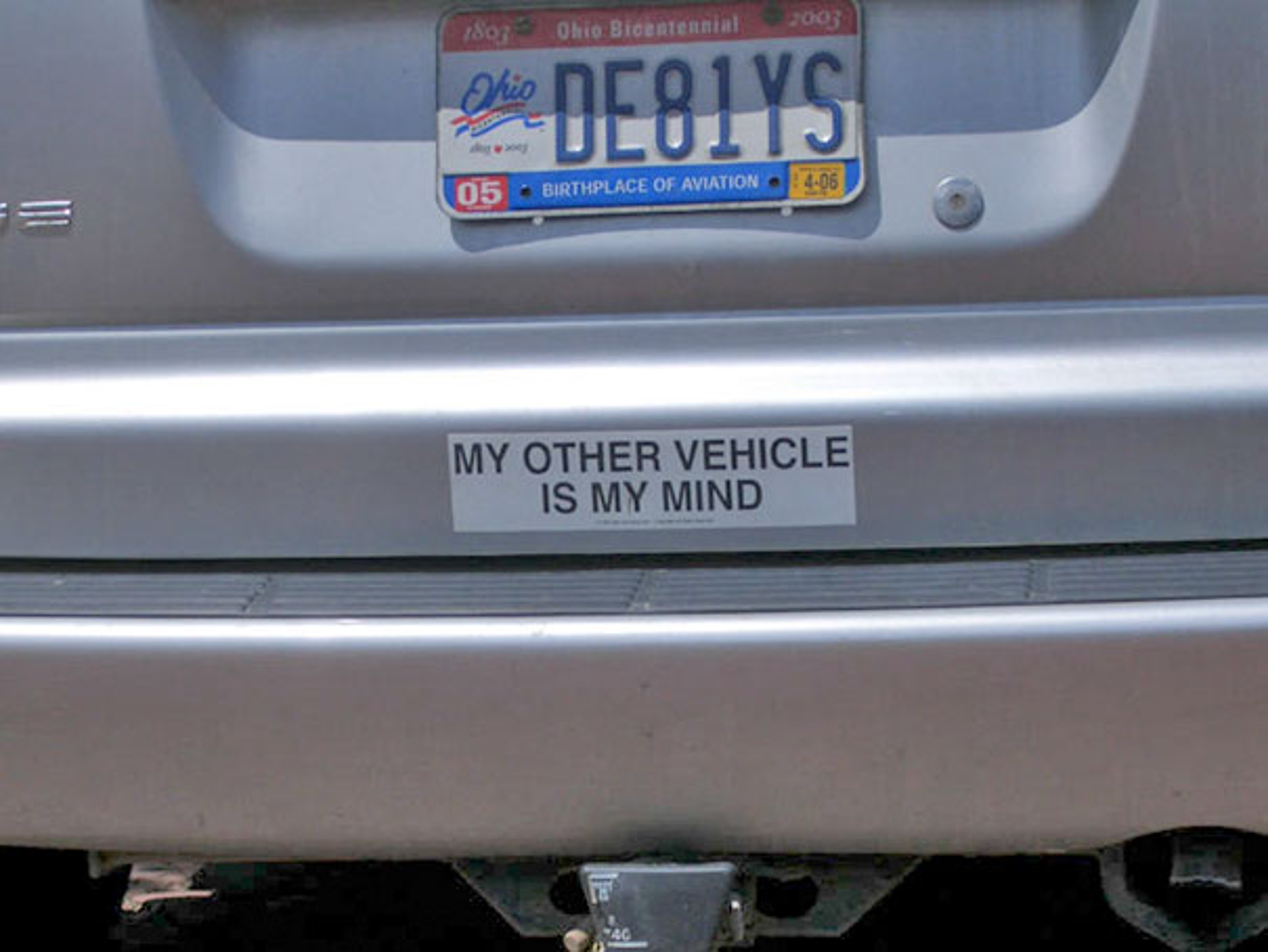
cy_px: 476
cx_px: 634
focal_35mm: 105
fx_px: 3847
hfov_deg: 18.7
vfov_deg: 14.1
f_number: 7.7
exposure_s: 1/500
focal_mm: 17.4
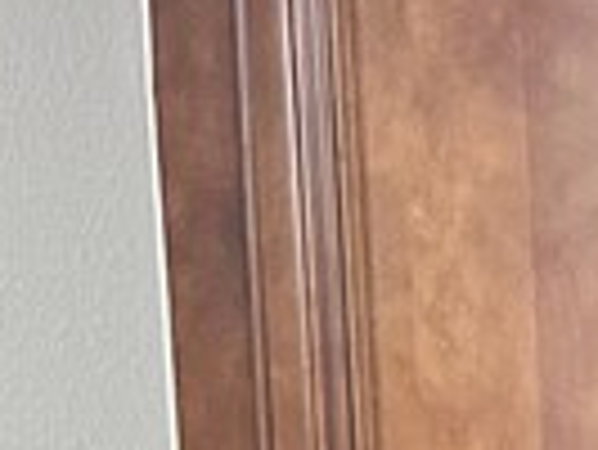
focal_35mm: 185
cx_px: 940
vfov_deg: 7.0
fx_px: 3199
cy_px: 1458
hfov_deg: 10.3
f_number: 1.78
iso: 500
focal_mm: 6.86
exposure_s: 1/60
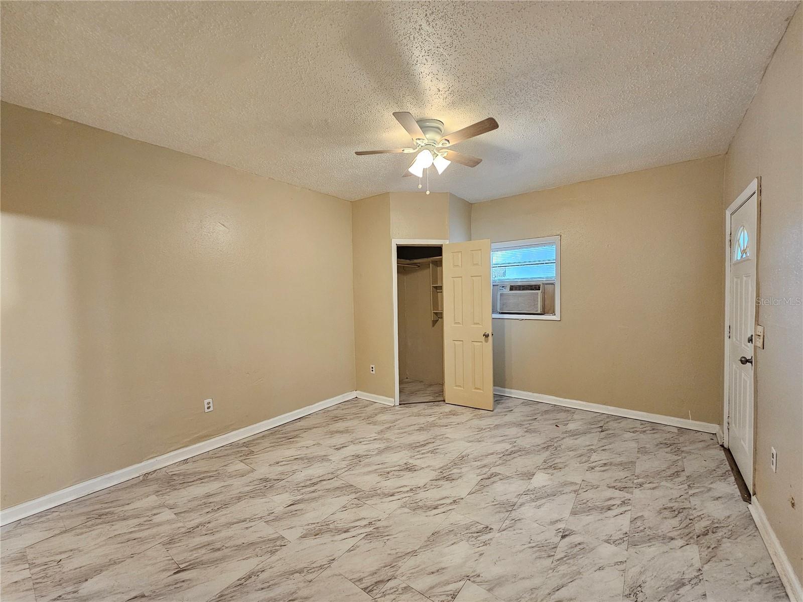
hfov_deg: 106.2
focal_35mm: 13
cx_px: 402
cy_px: 301
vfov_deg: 89.9
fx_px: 302
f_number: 2.2
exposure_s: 1/60
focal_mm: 2.2
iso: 250
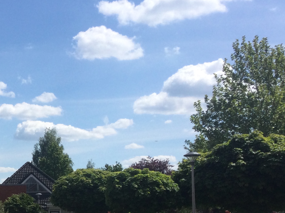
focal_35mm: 86
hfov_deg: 22.0
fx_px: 708
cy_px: 190
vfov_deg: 16.9
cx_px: 10
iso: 25
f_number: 2.4
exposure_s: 1/1481
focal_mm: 3.3
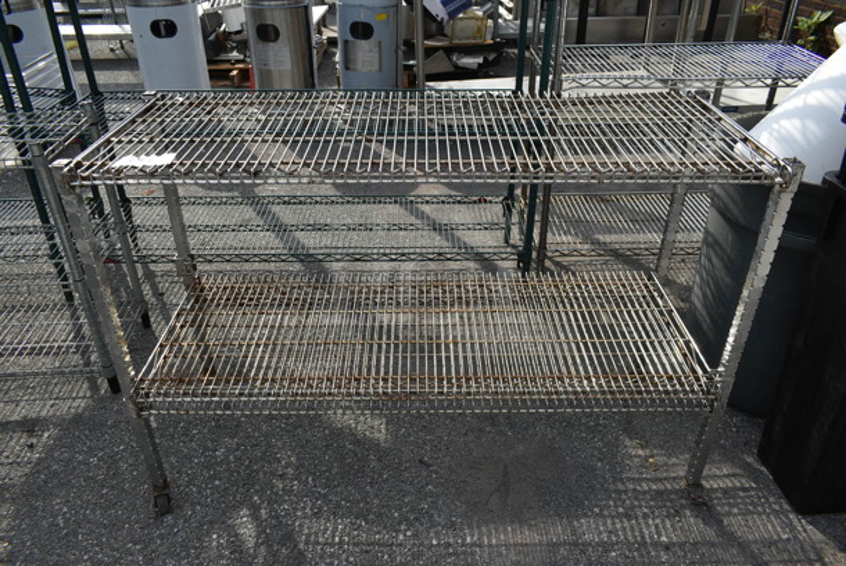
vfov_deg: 48.0
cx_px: 423
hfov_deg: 67.3
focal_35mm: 27
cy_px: 283
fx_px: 635
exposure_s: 1/320
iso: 100
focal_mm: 18
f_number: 7.1
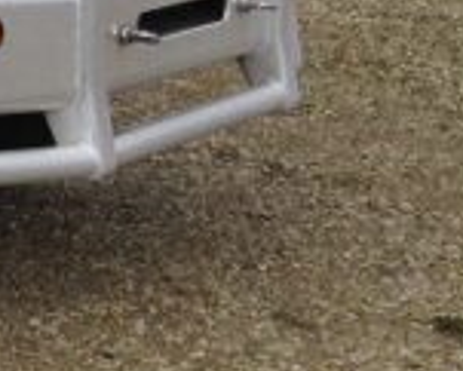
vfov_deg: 9.1
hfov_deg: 10.3
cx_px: -622
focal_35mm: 164
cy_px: -276
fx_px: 2249
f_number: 2.4
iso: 50
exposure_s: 1/1869
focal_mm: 4.12
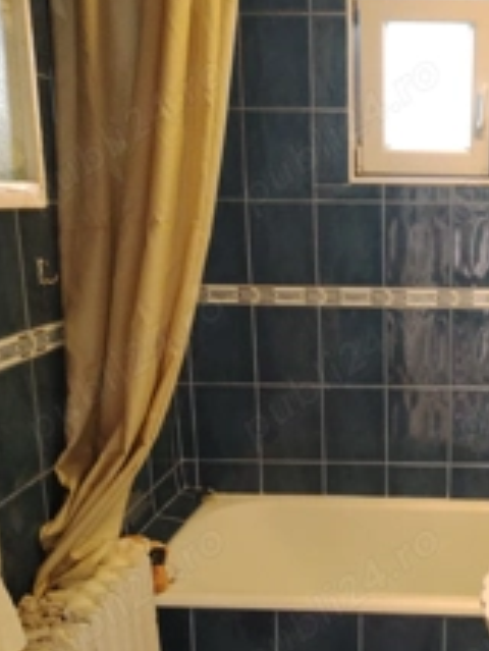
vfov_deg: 41.7
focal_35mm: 45
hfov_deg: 30.7
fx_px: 847
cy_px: 419
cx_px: 446
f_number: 1.75
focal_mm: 5.25
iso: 975
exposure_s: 1/33.3
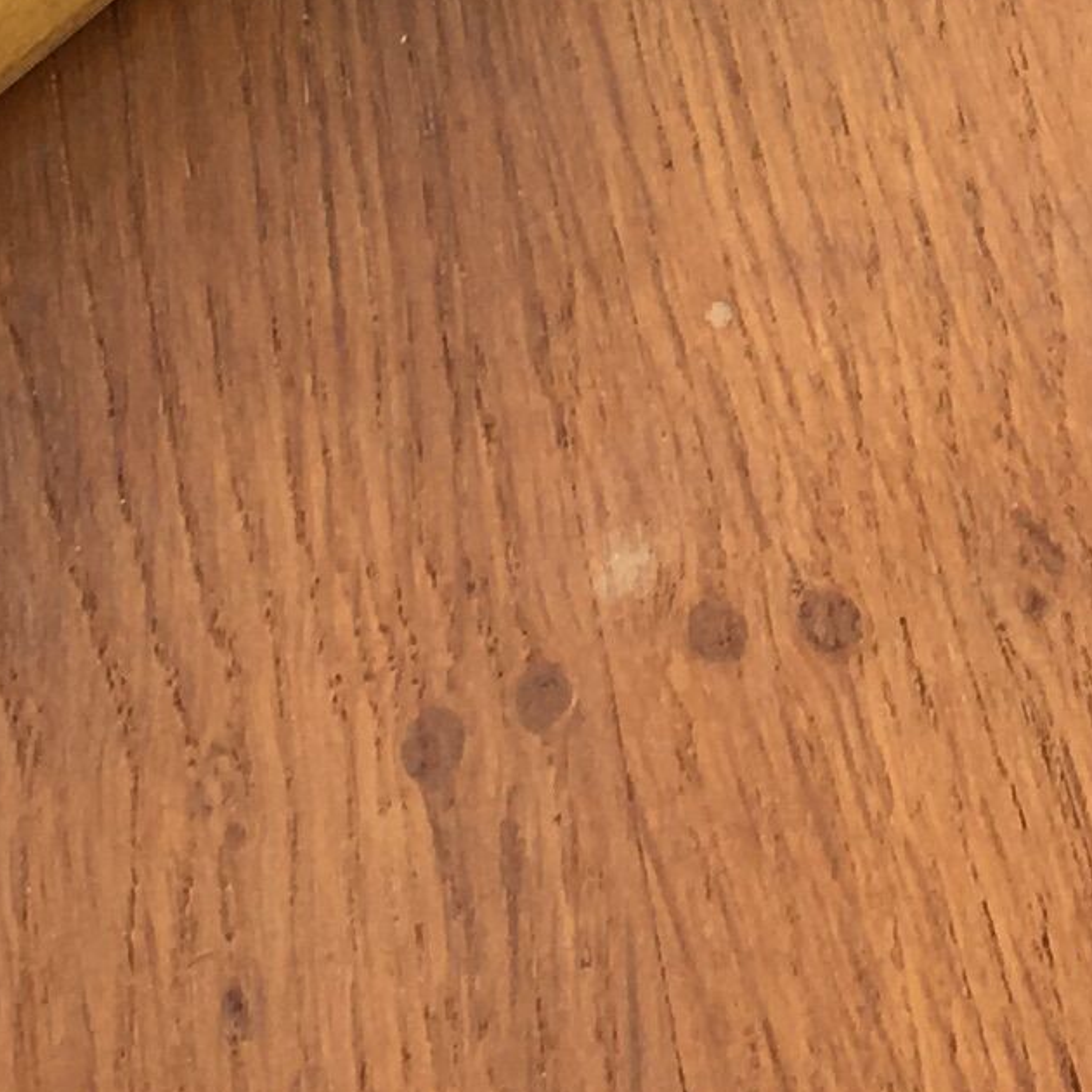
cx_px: 1503
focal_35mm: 164
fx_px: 5853
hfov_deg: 10.4
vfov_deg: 10.4
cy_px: -300
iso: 25
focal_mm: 4.15
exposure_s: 1/123
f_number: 2.2
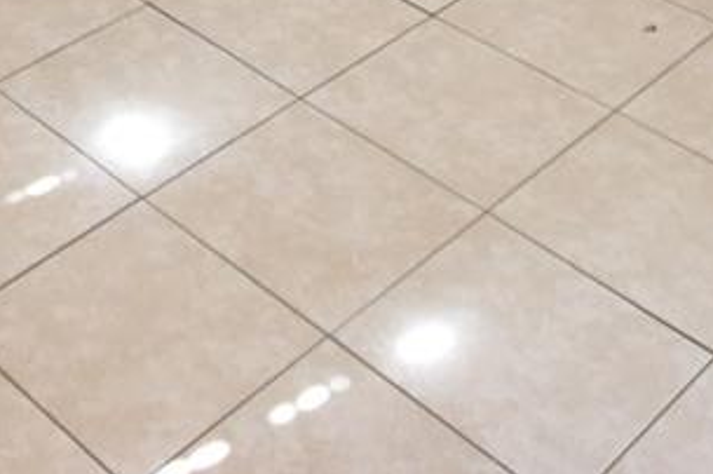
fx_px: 1563
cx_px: 106
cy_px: -770
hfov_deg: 25.1
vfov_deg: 12.3
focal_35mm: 79
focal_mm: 10
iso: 800
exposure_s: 1/45
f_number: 3.5
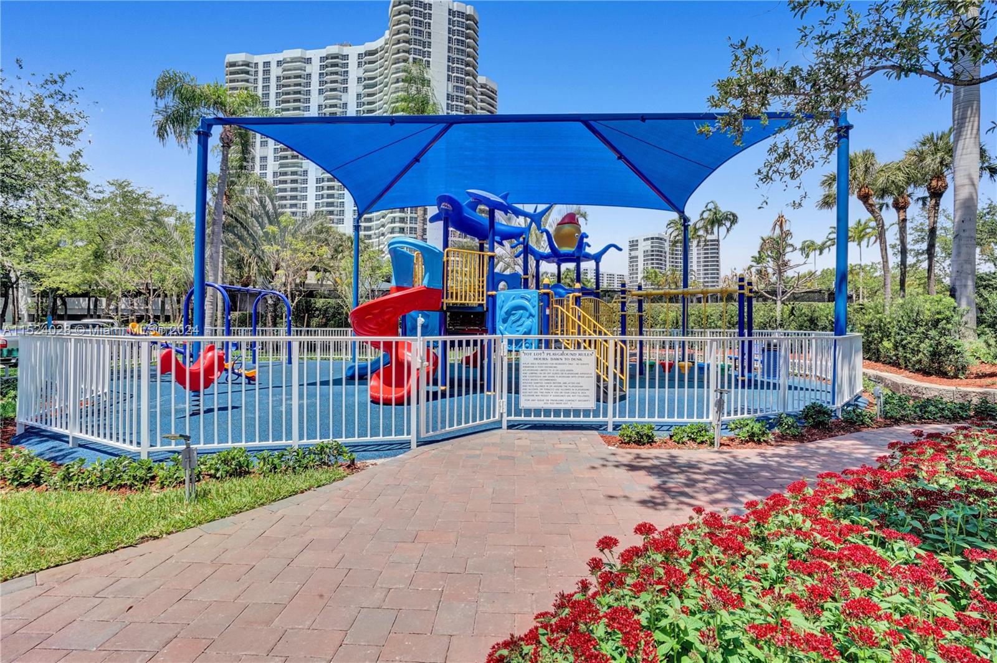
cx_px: 498
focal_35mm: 16
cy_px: 332
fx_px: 443
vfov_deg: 73.6
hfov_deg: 96.8
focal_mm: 16
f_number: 16
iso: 1250
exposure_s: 1/500
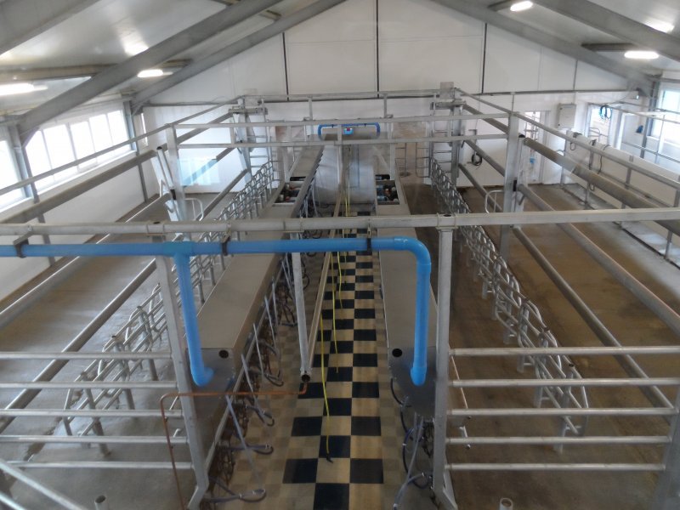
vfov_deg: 56.8
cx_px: 340
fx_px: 471
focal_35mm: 24
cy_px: 255
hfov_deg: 71.6
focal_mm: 4
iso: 400
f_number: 3.2
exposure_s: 1/15
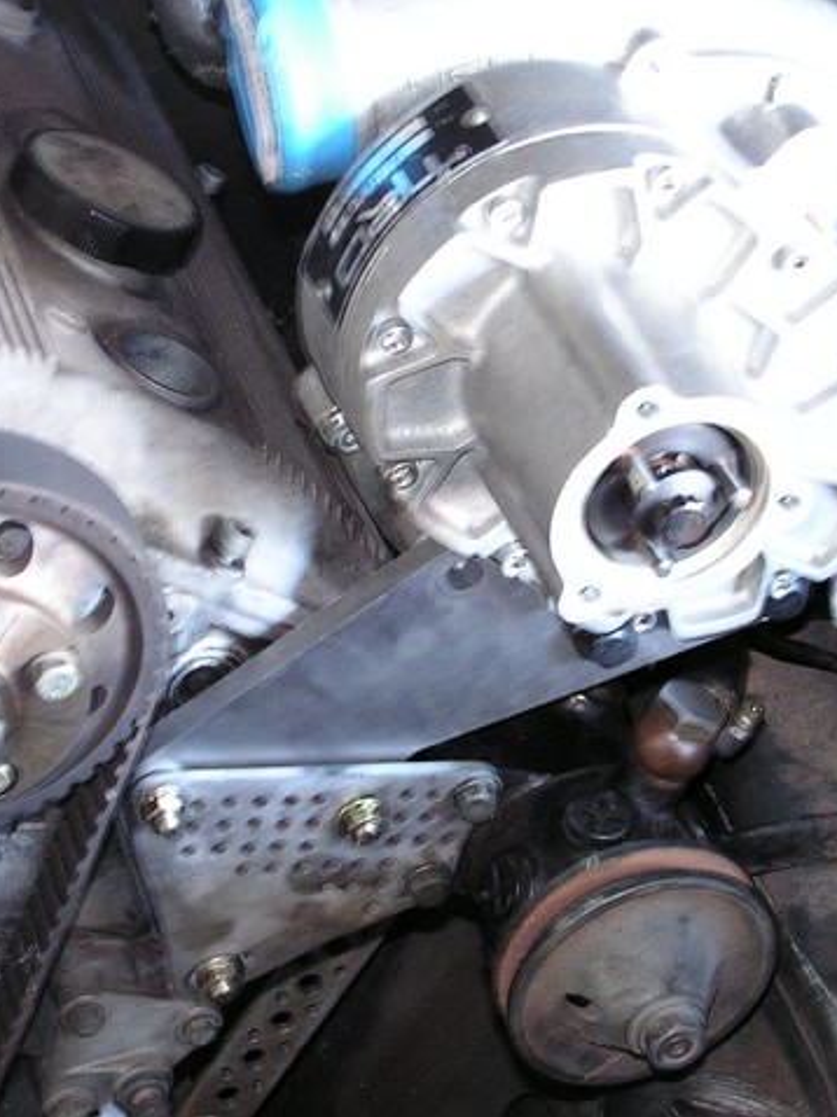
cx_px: 547
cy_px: 558
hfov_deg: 18.6
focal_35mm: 79
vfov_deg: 24.7
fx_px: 2549
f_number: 3.3
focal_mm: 9.9
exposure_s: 1/4
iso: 200
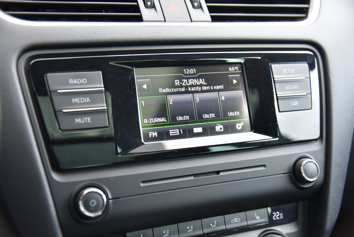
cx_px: 177
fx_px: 492
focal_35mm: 50
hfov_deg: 39.6
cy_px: 118
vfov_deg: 27.0
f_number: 4
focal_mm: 50
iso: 500
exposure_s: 1/50
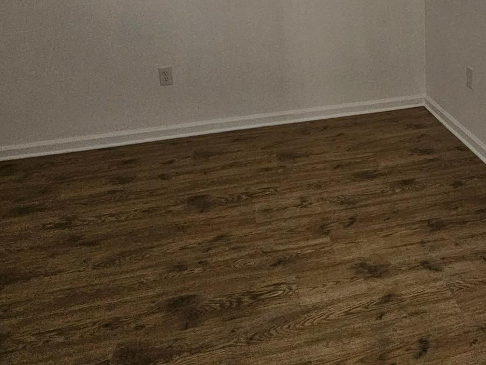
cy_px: 11
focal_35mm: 32
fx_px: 449
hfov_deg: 55.0
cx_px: 345
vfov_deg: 39.6
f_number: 2.2
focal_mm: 2.2
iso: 500
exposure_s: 1/77.4
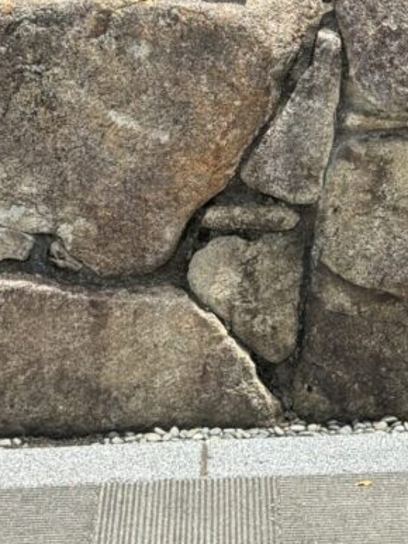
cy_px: -128
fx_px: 1997
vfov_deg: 14.9
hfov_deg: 11.6
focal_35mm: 127
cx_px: 366
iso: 64
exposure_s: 1/1681
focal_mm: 6.76
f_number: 1.78
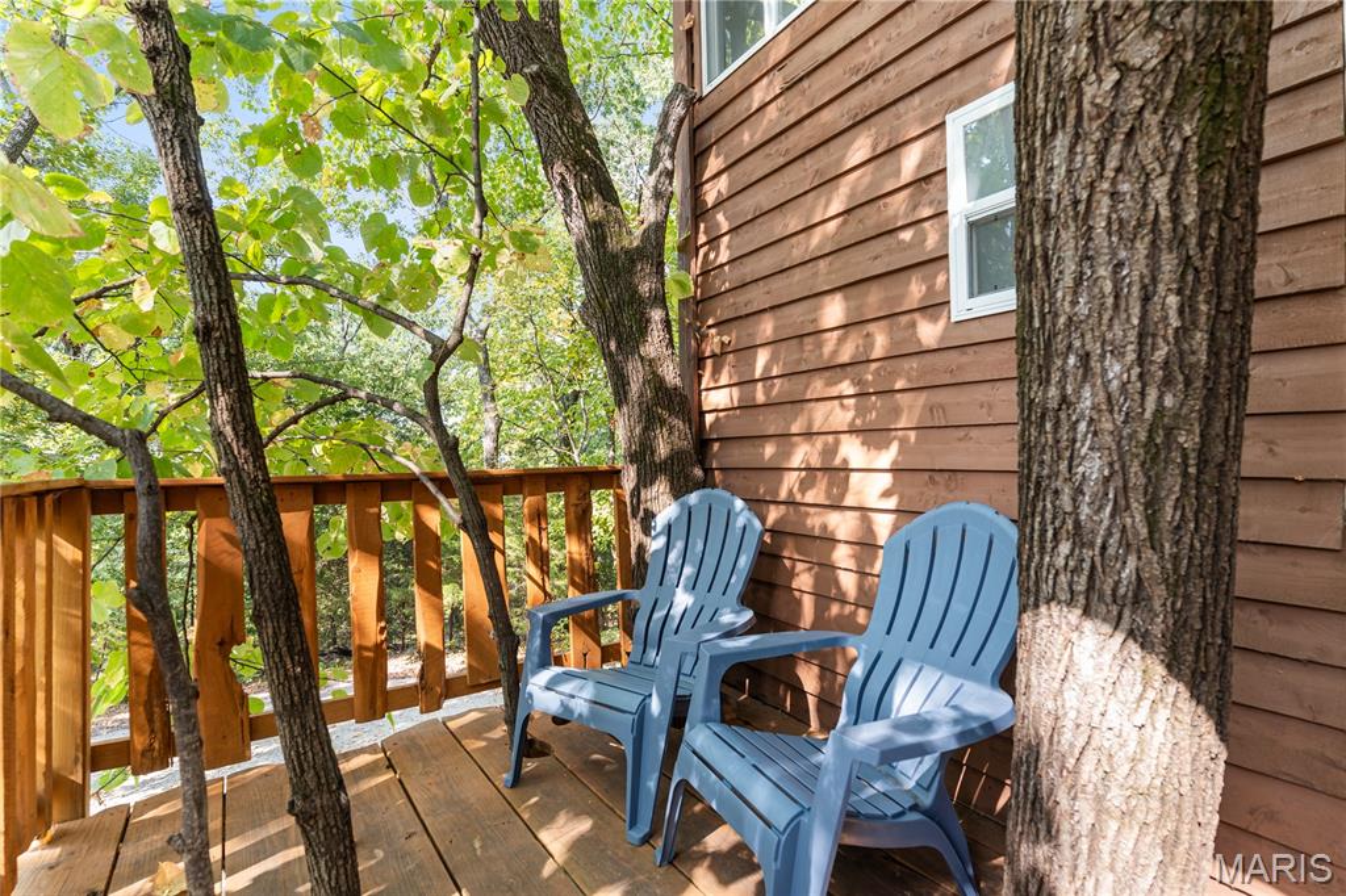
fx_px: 635
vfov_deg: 70.4
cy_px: 448
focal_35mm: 17
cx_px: 673
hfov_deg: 93.3
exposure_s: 1/60
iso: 50
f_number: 4
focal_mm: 17
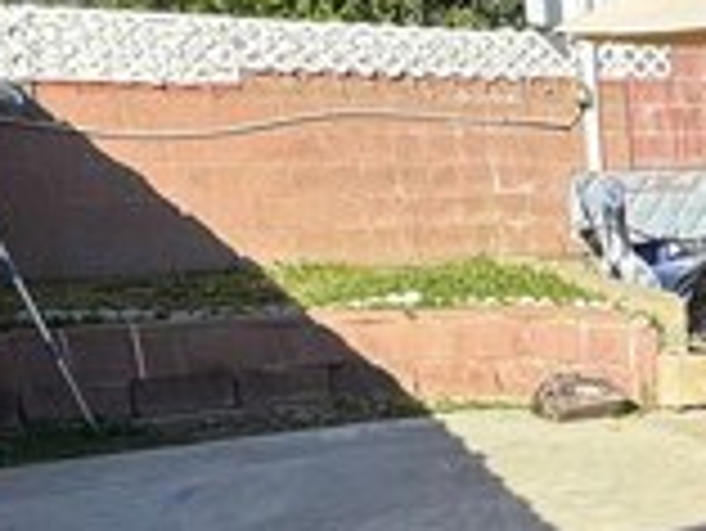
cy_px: 432
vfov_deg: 25.2
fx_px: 1163
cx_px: 949
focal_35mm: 57
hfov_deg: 27.4
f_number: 2.2
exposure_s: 1/1370
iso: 50
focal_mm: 2.22
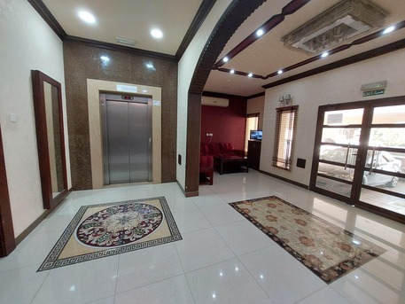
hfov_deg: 106.2
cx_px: 202
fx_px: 152
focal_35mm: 13
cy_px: 152
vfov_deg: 89.9
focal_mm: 1.74
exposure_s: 1/50
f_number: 2.2
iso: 400
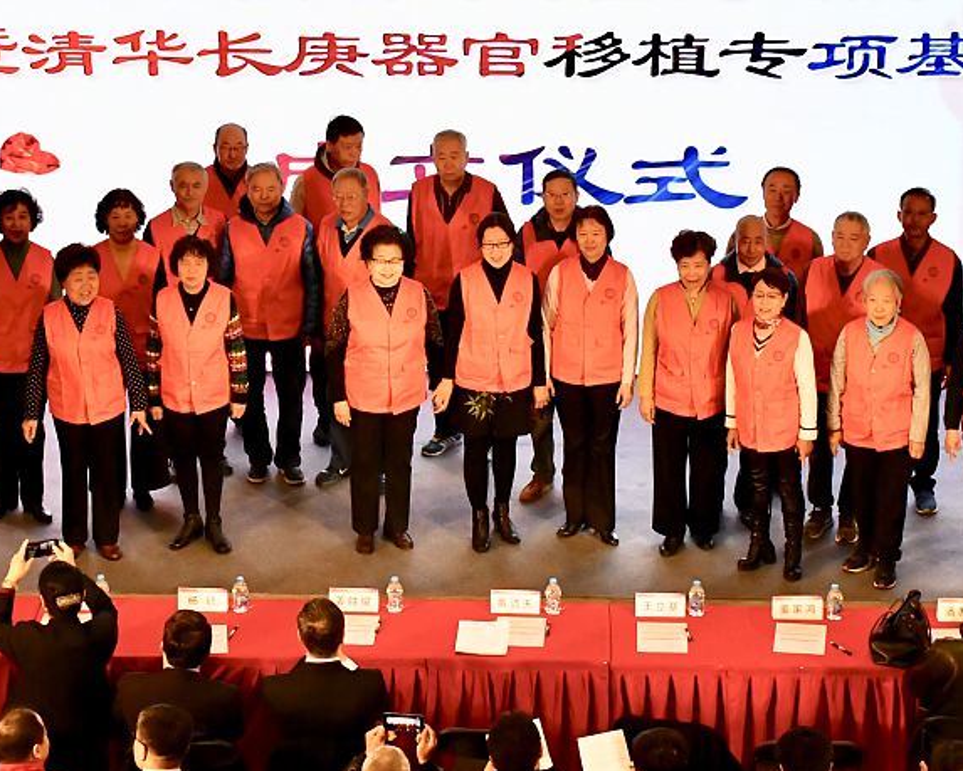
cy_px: 267
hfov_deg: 17.1
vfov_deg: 13.8
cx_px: 472
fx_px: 3194
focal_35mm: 112
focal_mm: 38
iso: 2500
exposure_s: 1/160
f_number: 8
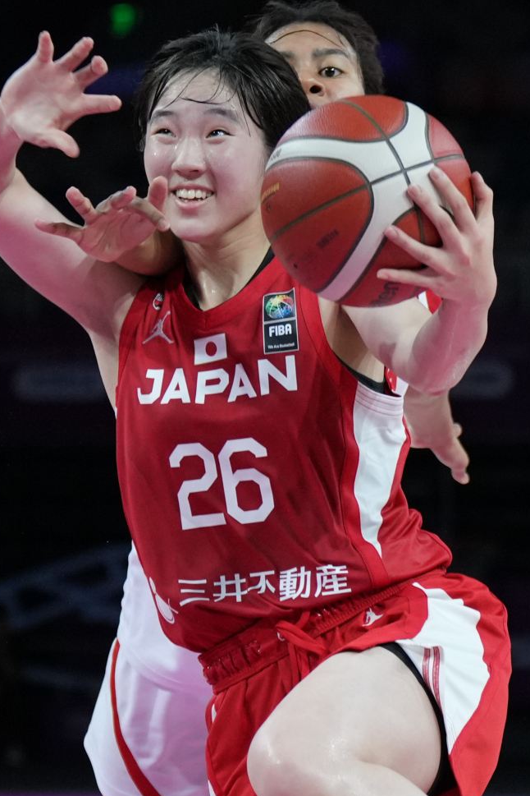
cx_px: 250
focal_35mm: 130
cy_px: 453
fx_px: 2871
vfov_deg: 15.8
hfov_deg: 10.5
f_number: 2.8
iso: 1600
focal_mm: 70
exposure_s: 1/1600
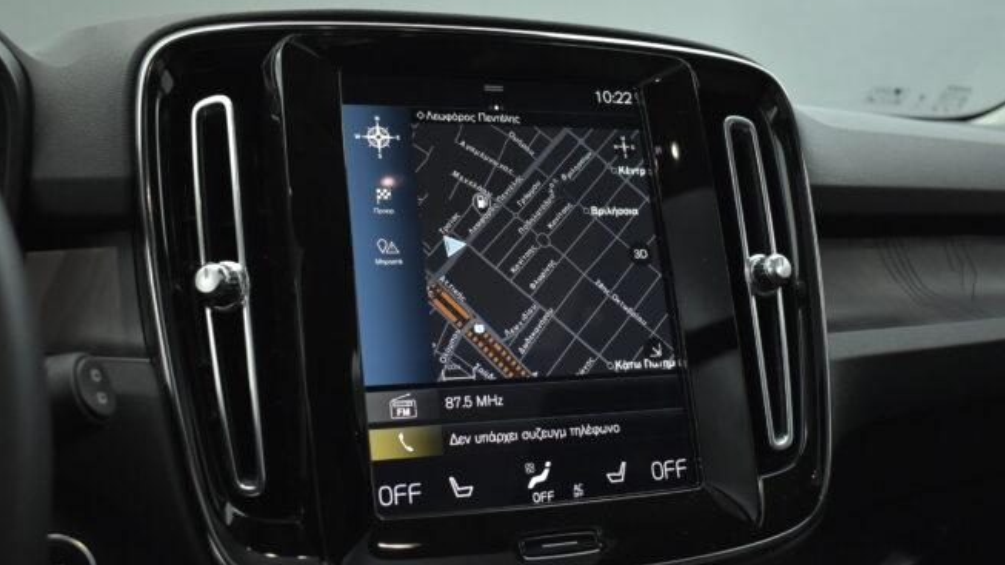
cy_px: 321
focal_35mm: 37
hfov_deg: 54.0
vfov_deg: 31.9
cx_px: 491
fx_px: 986
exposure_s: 1/100
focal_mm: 20
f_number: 3.8
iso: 1600
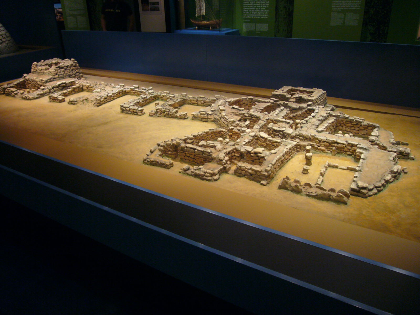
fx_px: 340
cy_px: 158
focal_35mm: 28
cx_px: 210
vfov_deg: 49.7
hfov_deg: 63.4
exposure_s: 1/10
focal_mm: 4.6
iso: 200
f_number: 2.8
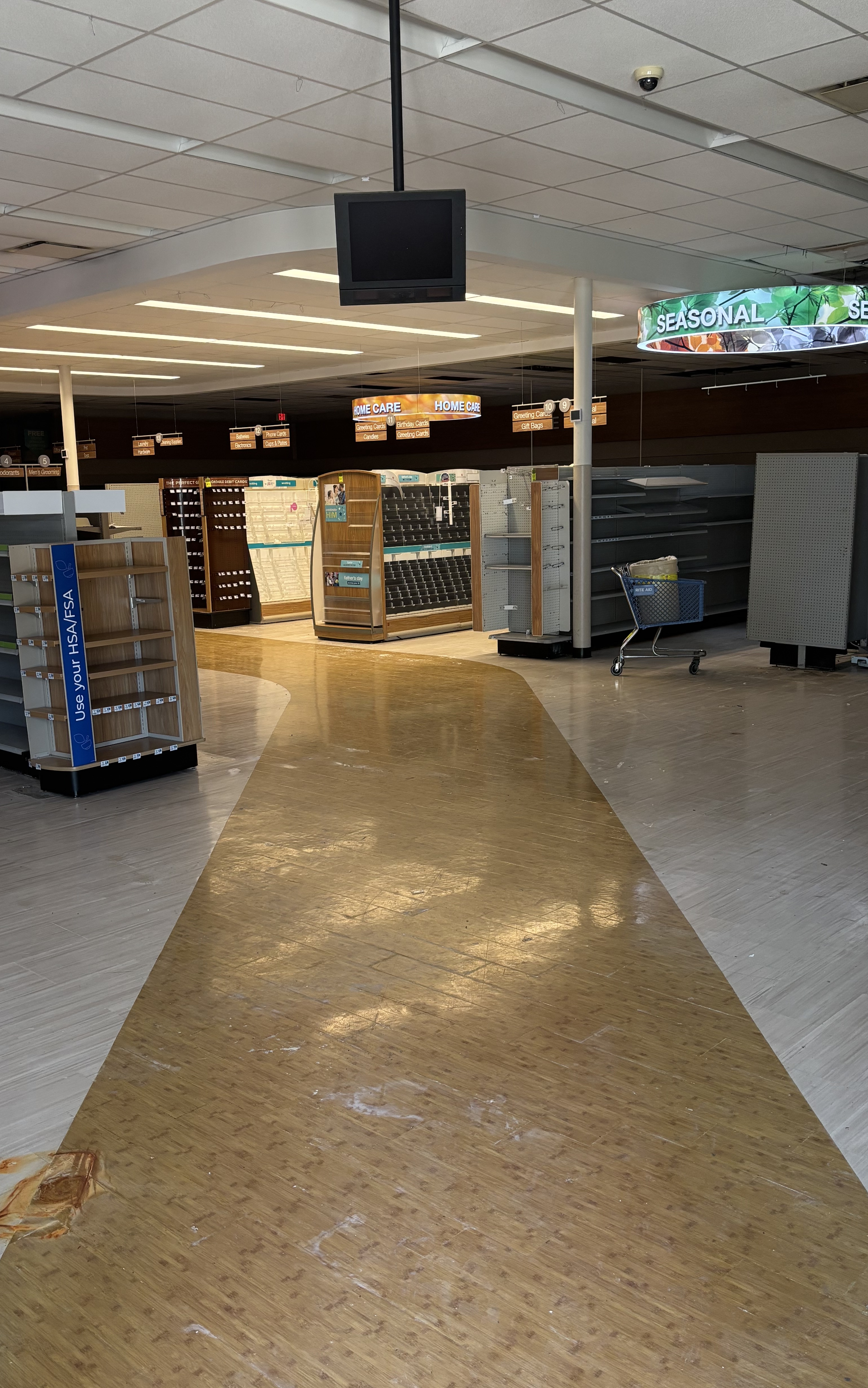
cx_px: 434
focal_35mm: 32
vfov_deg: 59.7
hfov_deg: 39.4
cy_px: 696
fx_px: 1211
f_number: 1.6
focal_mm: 5.96
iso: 125
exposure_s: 1/81
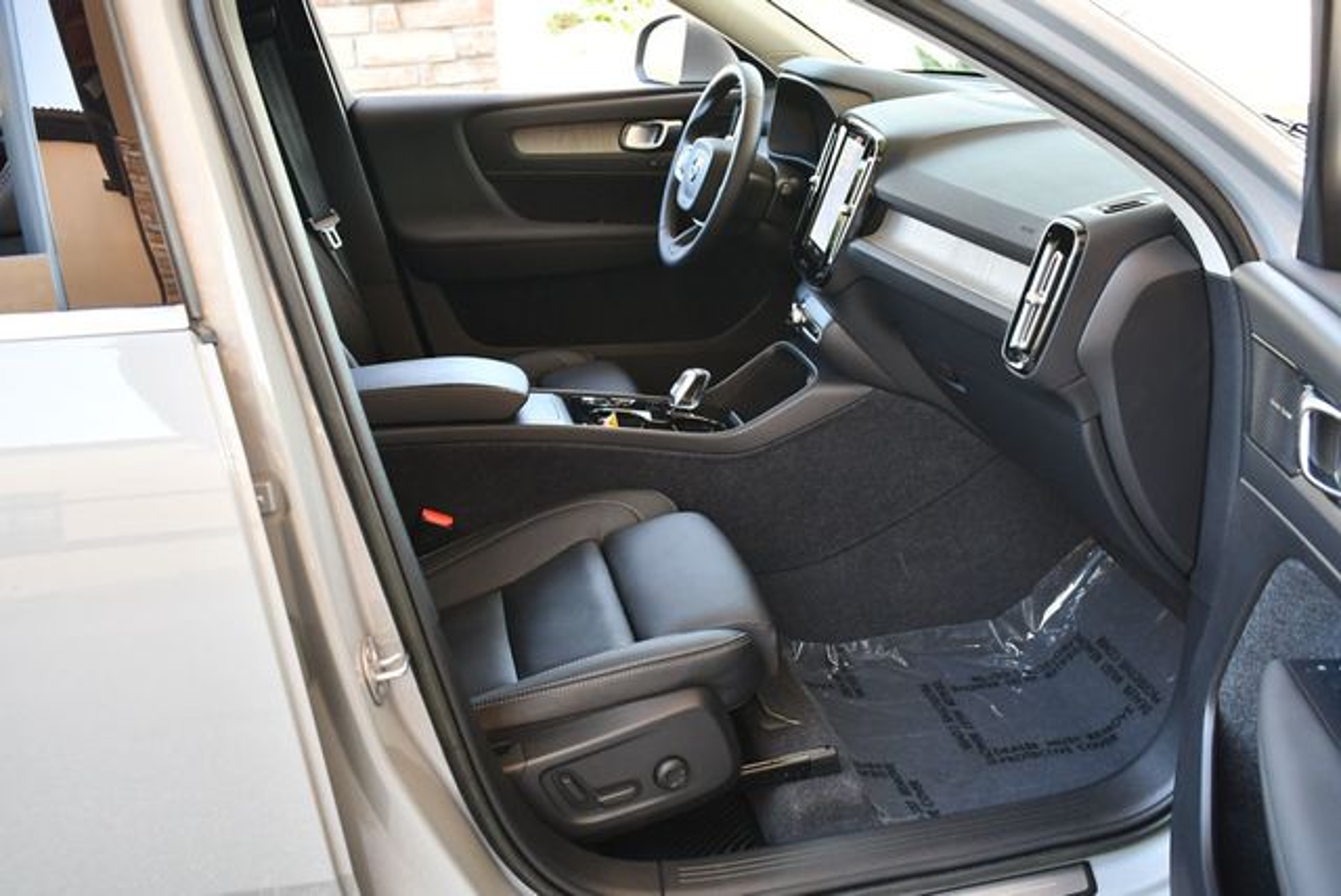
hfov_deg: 53.1
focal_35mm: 36
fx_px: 1342
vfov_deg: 36.9
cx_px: 670
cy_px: 448
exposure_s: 1/125
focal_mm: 18
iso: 800
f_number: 3.5
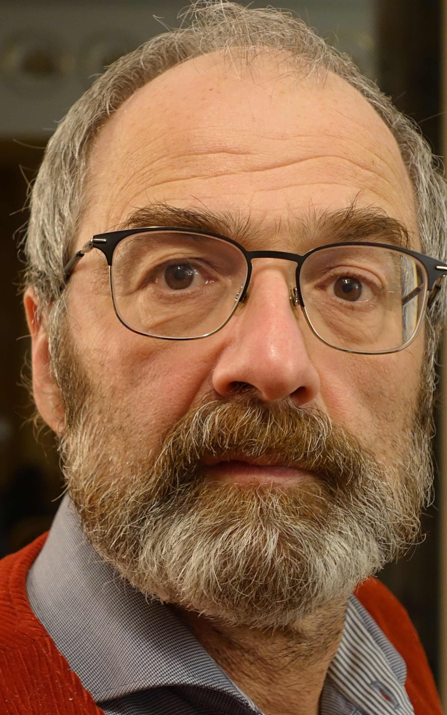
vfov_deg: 28.6
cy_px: 357
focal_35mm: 72
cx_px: 225
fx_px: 1404
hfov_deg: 18.1
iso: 800
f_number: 2.8
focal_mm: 25.7
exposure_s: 1/20
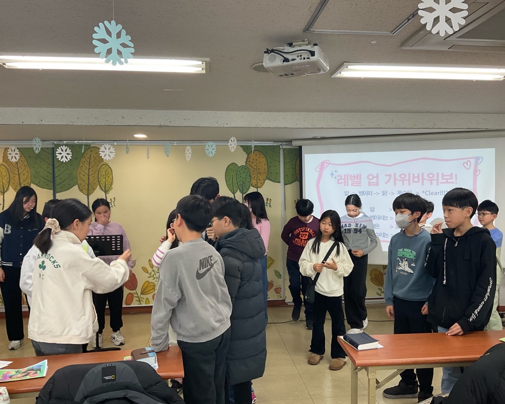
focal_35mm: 31
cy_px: 200
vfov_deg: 47.1
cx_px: 267
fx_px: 463
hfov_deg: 57.1
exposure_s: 1/60
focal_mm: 3
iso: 40
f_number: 1.8
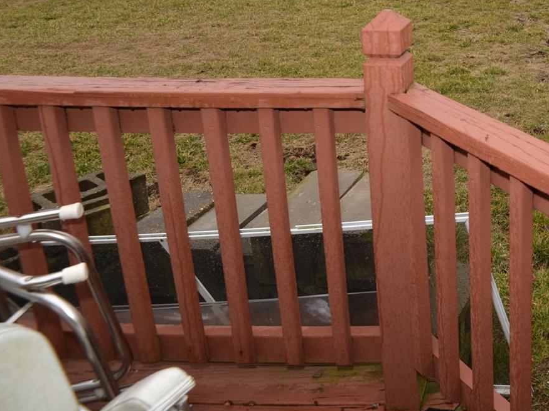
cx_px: 610
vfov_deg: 35.8
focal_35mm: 36
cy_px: -1
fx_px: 571
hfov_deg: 40.8
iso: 100
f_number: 6.3
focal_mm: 16
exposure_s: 1/160
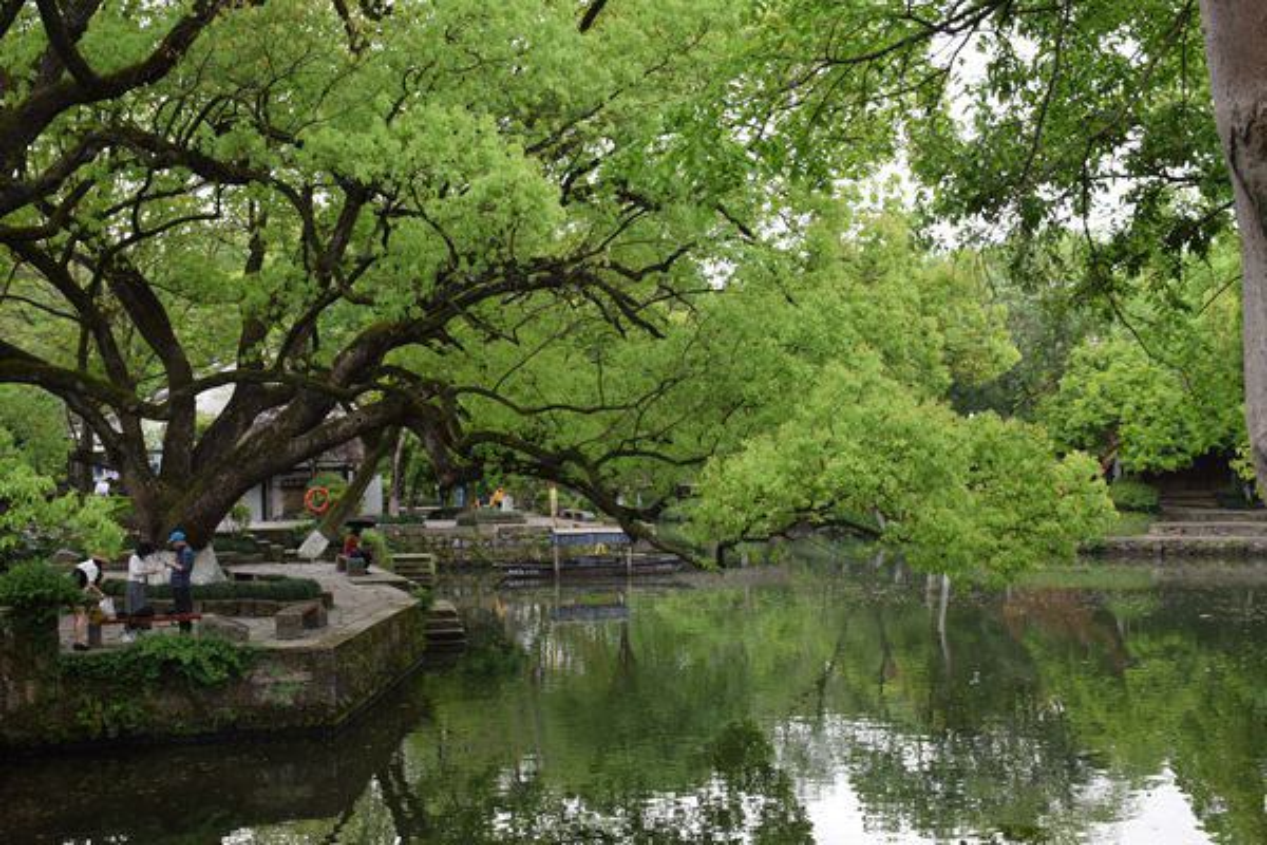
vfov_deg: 28.1
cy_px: 422
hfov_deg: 41.1
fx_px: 1689
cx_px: 634
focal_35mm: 48
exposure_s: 1/200
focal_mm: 32
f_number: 7.1
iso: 400
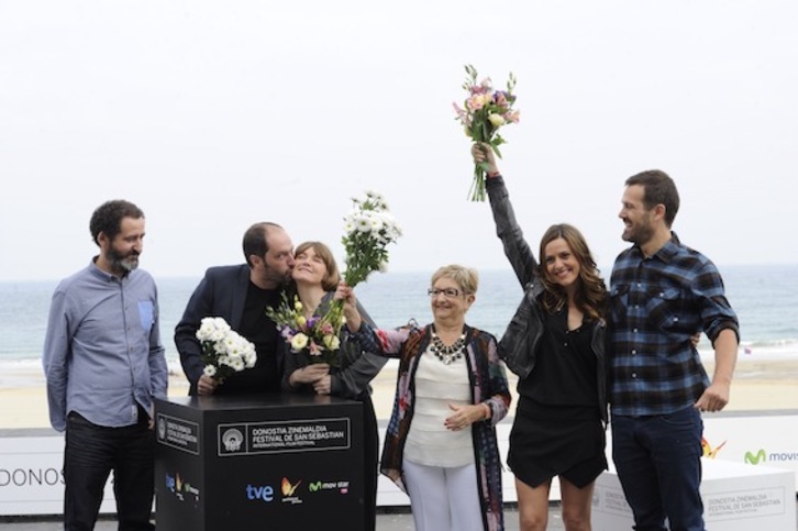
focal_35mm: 70
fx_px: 1551
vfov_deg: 19.4
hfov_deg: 28.9
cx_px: 399
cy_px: 266
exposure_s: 1/250
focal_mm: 70
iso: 400
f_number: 9
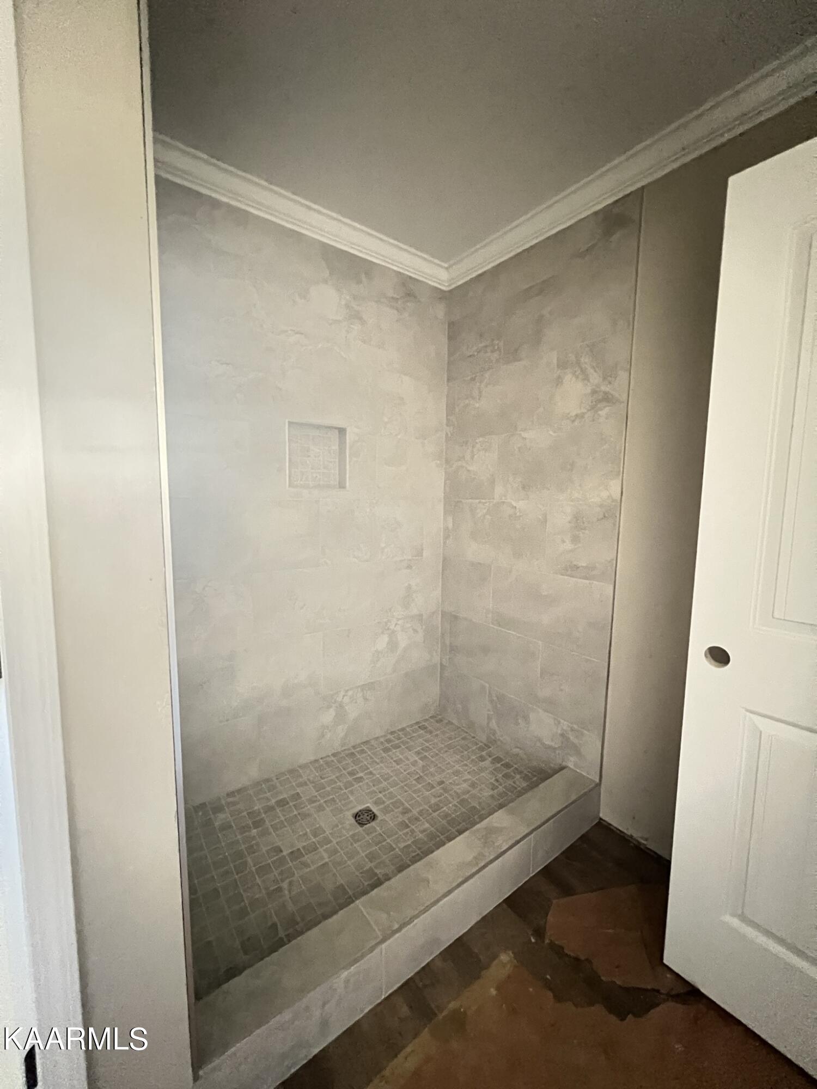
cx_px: 408
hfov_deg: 89.9
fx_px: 409
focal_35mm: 13
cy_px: 544
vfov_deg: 106.2
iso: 2000
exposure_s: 1/30
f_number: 1.8
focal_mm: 1.57
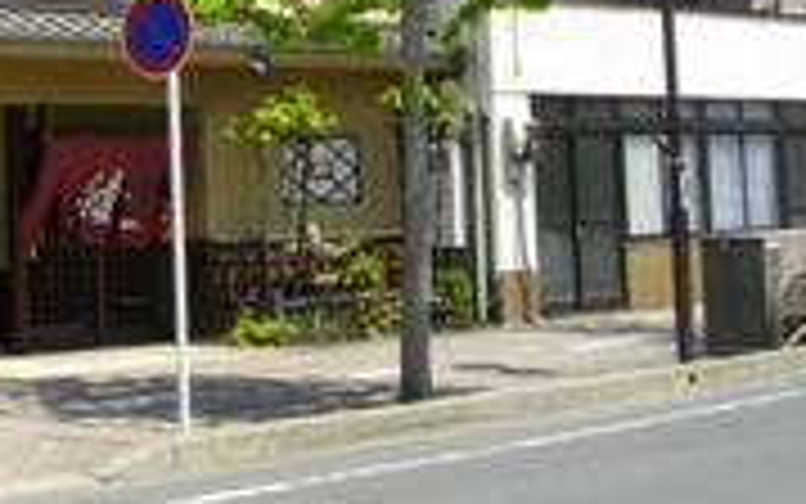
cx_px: 23
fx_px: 1868
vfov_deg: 15.0
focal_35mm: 85
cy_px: -68
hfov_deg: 23.4
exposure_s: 1/320
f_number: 5.5
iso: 100
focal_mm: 5.7
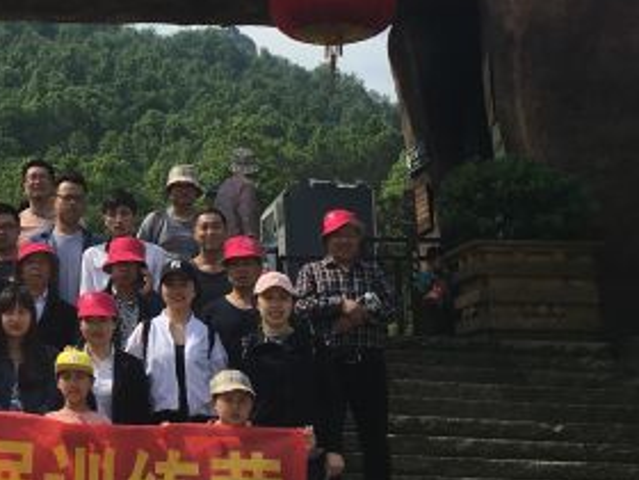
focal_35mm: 83
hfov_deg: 22.3
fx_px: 1532
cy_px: 43
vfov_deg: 17.5
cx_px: -52
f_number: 2.2
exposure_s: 1/1479
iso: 25
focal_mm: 4.15
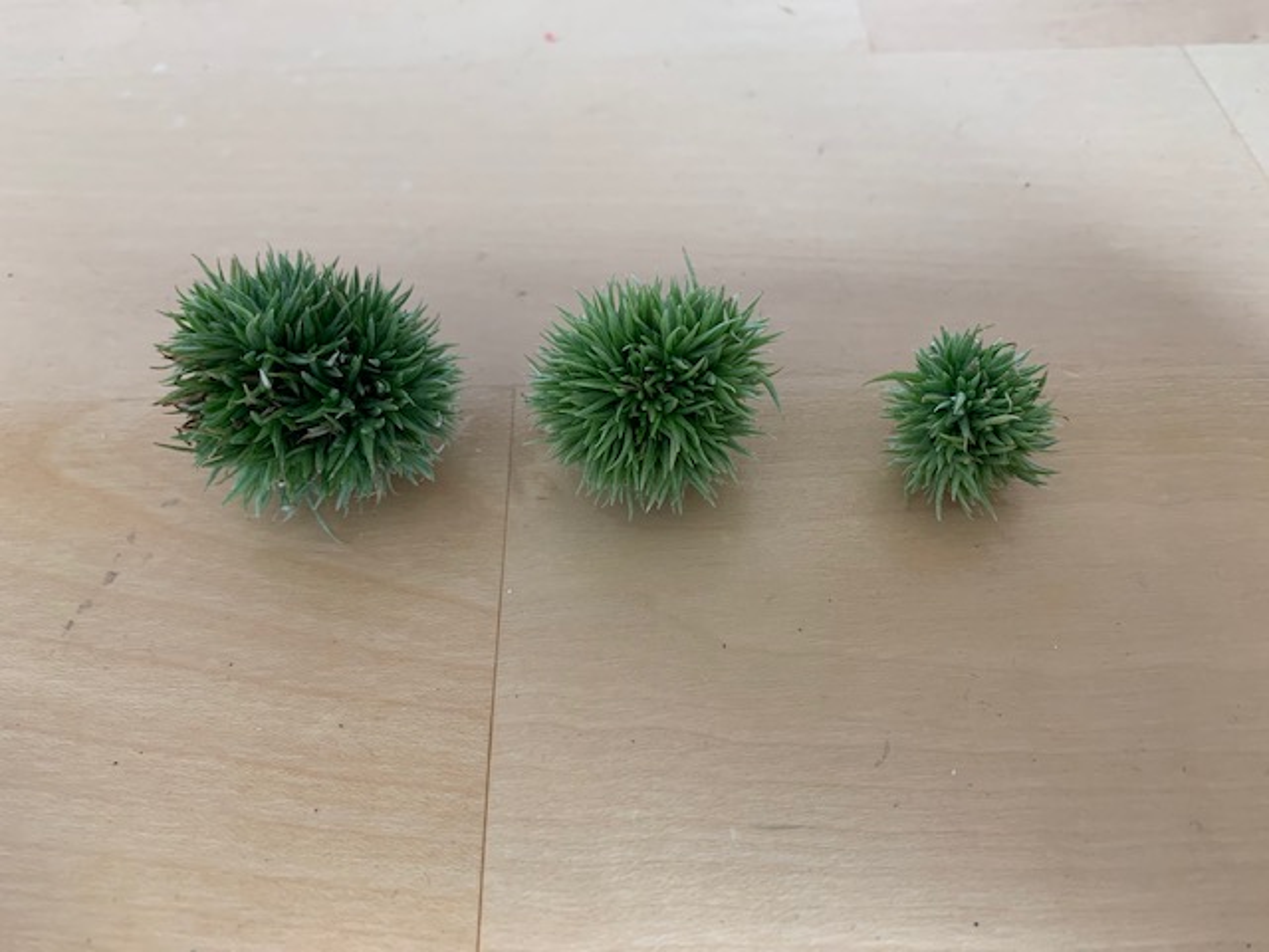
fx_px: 953
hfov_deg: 67.3
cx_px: 634
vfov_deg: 53.1
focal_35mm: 26
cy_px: 476
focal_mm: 4.25
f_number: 1.8
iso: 100
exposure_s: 1/64
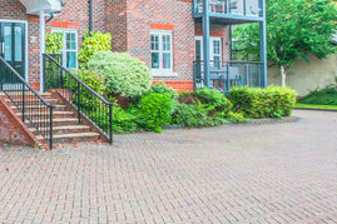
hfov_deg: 35.8
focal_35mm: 39
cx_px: -88
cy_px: 58
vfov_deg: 33.5
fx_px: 365
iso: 200
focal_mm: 10
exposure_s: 1/160
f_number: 8
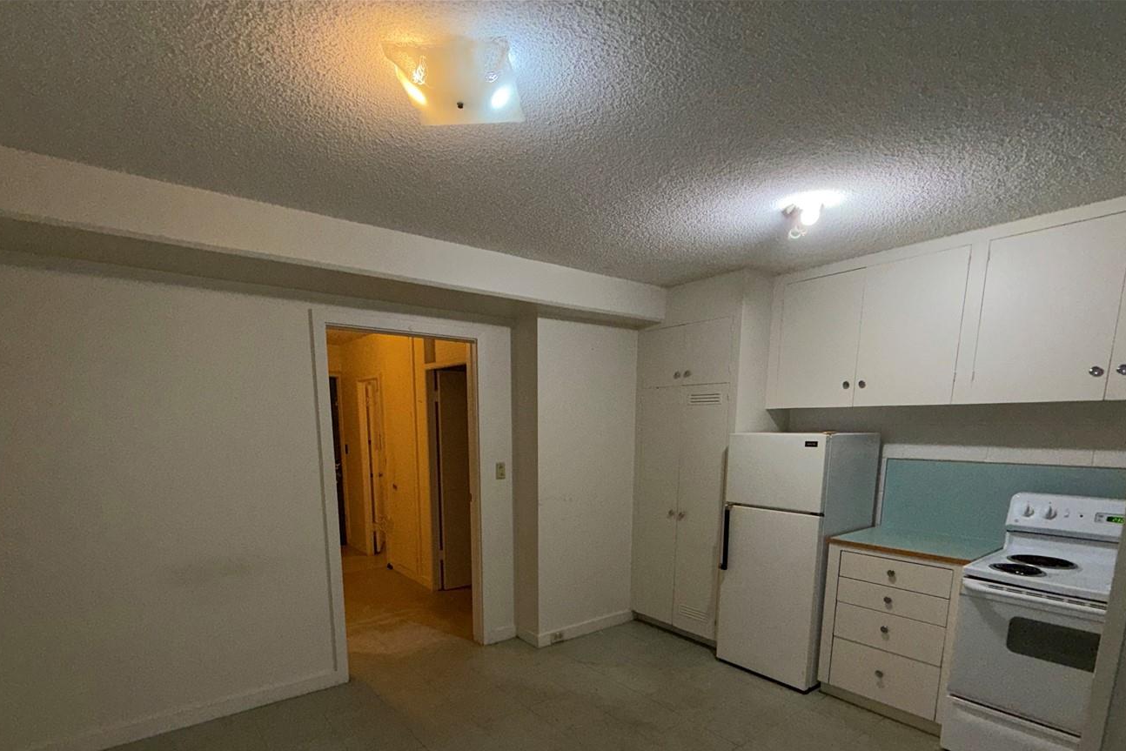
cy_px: 521
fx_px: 563
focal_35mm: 18
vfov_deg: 65.0
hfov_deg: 90.0
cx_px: 547
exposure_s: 1/60
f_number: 2.2
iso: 100
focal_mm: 2.22
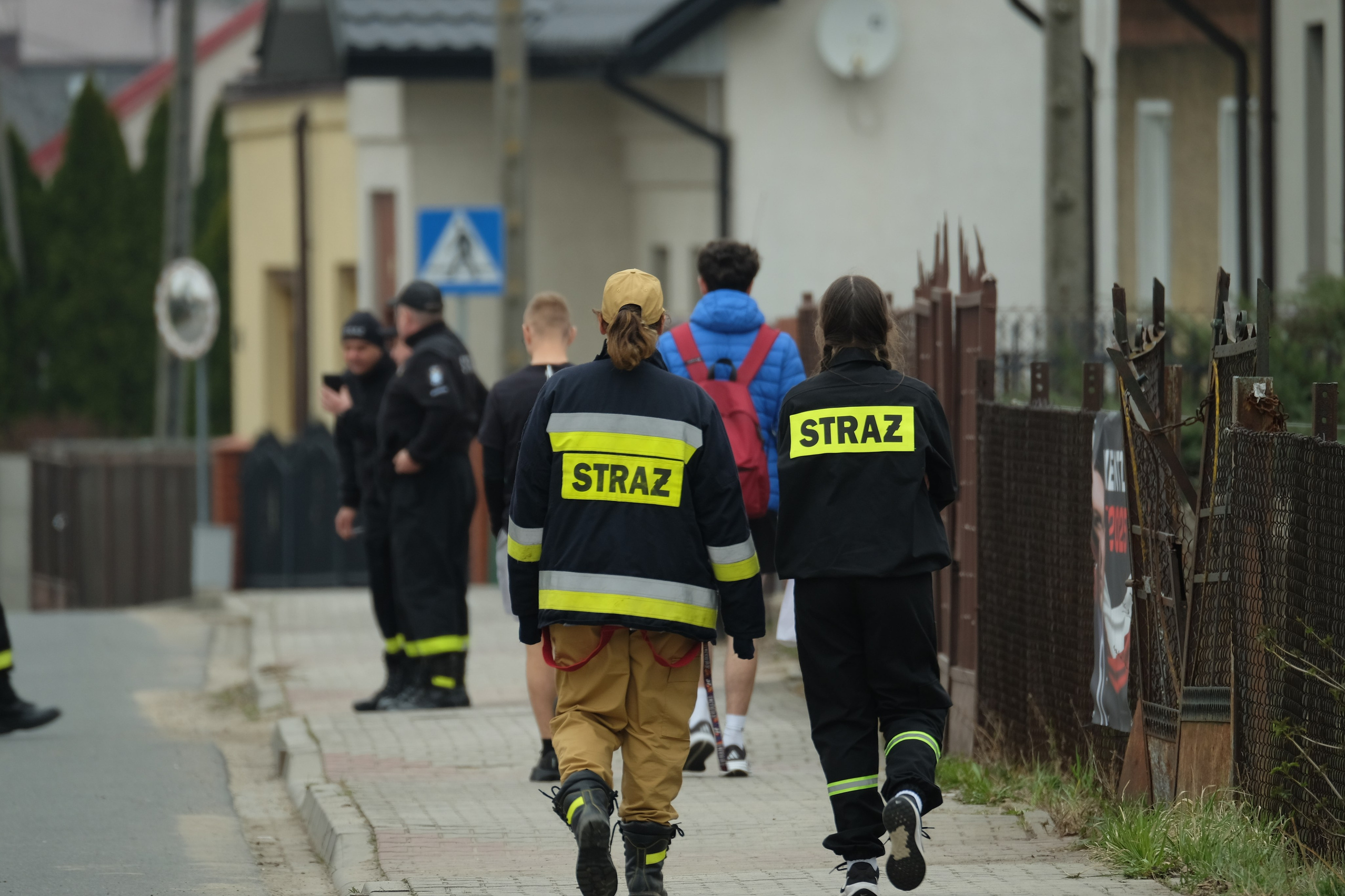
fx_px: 22452
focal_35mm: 601
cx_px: 673
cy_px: 448
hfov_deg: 3.4
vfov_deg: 2.3
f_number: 5.6
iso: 200
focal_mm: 400
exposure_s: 1/100
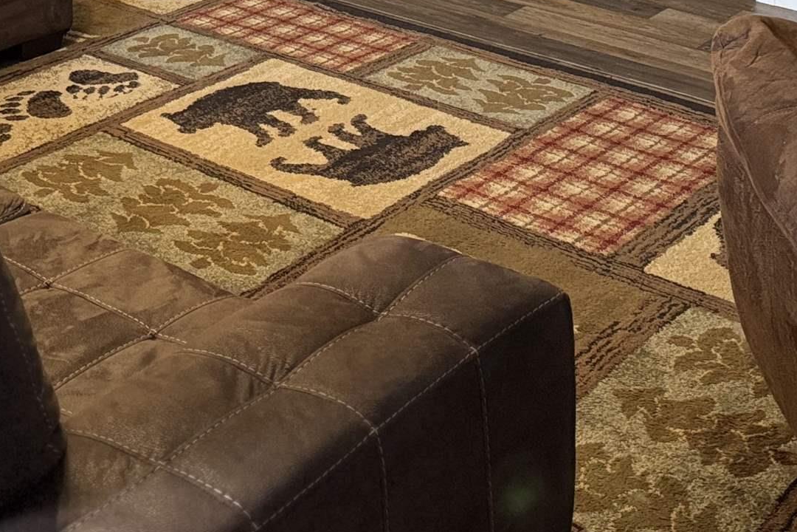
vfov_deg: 17.9
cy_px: -174
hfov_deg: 28.1
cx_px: 220
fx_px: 1572
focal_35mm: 71
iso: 500
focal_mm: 6.76
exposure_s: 1/60
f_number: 1.78
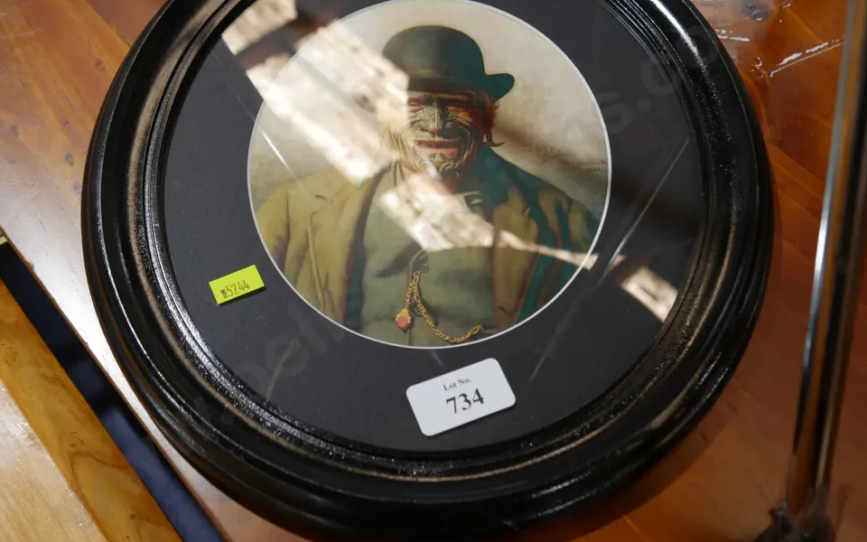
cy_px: 247
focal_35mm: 43
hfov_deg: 46.2
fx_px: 1016
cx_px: 430
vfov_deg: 29.8
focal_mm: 19
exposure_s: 1/60
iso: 250
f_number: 4.1
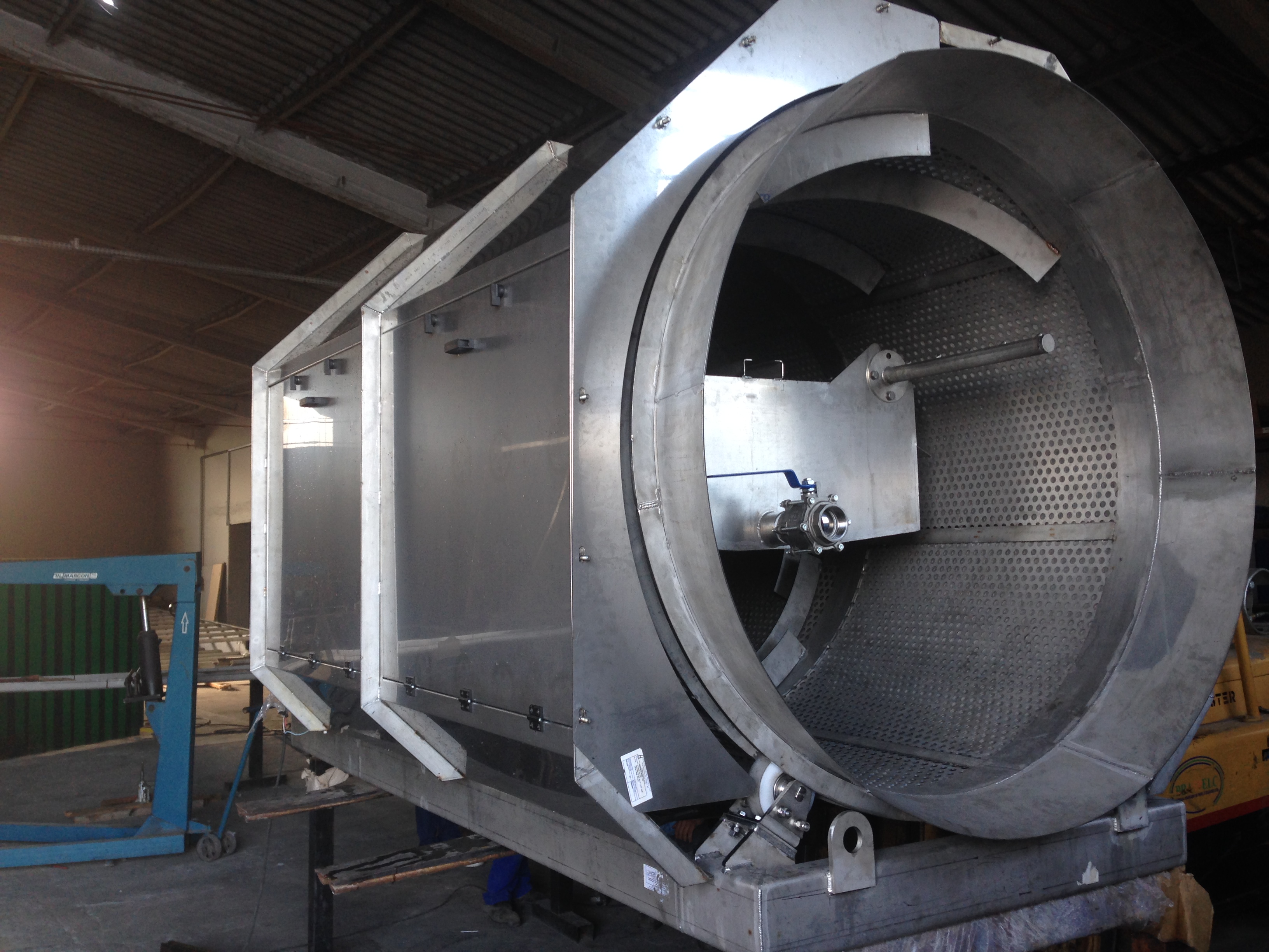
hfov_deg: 55.4
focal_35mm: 33
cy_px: 476
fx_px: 1210
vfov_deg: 42.9
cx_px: 634
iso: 50
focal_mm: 4.12
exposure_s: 1/24
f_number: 2.4
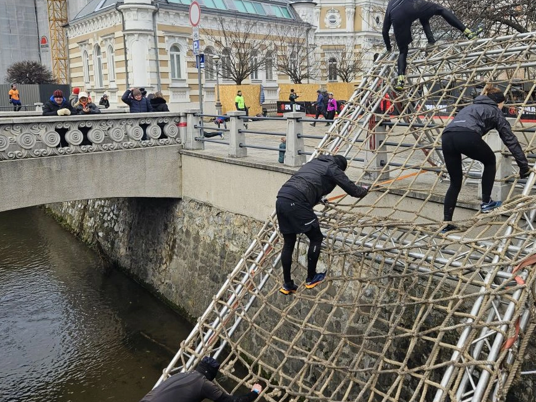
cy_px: 161
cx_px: 301
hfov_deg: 56.7
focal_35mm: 32
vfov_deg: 43.9
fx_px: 495
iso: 25
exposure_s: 1/1064
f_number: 1.8
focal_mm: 5.4
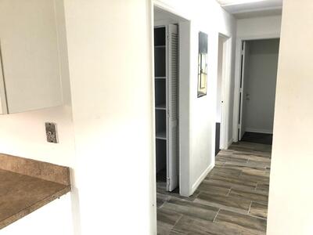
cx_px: 156
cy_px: 118
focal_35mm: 28
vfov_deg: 49.7
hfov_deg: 63.4
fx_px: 253
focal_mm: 3.99
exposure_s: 1/24
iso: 40
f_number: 1.8
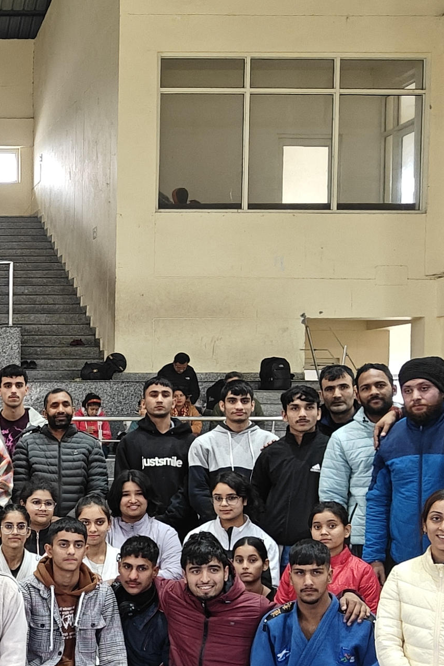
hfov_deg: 15.8
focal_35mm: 80
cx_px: -198
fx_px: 1480
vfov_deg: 25.1
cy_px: 488
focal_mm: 5.59
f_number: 1.8
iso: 200
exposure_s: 1/50
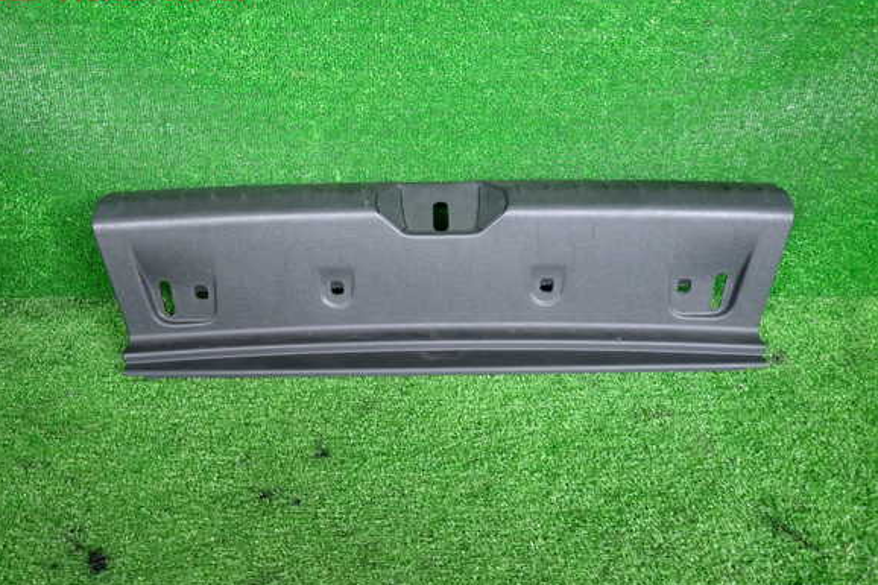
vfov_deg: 47.9
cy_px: 313
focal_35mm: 27
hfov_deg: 67.4
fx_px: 658
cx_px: 424
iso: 400
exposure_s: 1/30
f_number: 2
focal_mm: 4.5
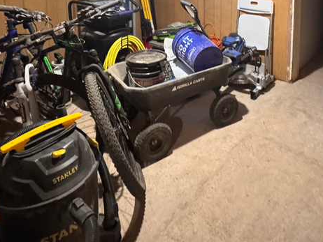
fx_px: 289
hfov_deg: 56.9
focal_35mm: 31
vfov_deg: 39.7
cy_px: -3
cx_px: 220
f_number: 2.2
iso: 1000
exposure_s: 1/40
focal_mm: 2.22
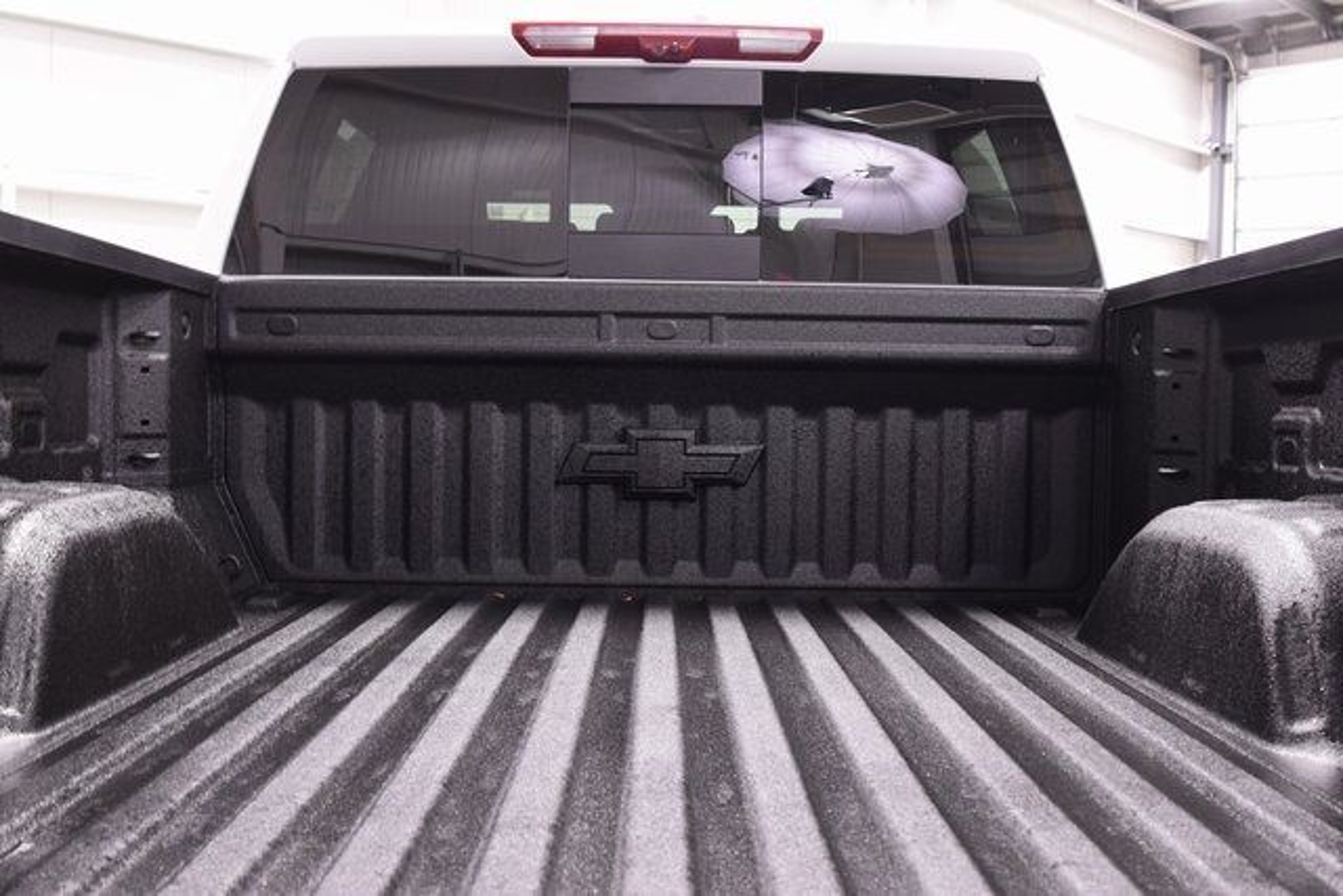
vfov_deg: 36.9
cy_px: 448
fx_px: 1343
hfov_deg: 53.1
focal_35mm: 36
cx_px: 672
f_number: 6.3
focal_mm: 24
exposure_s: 1/15
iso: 1600
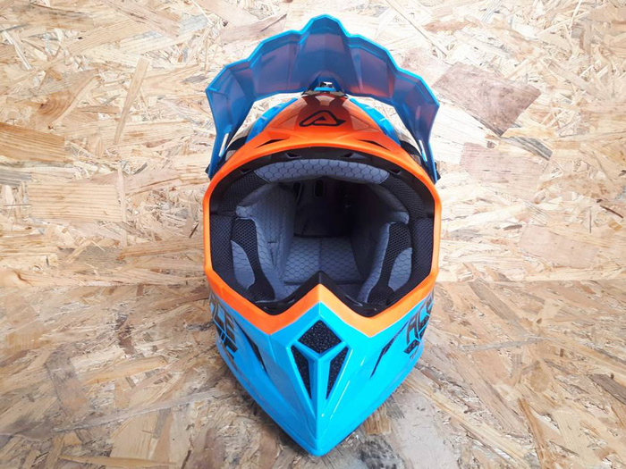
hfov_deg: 65.3
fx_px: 488
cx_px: 313
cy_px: 234
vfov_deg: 51.4
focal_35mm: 27
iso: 80
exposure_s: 1/33
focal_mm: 3.6
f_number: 1.9
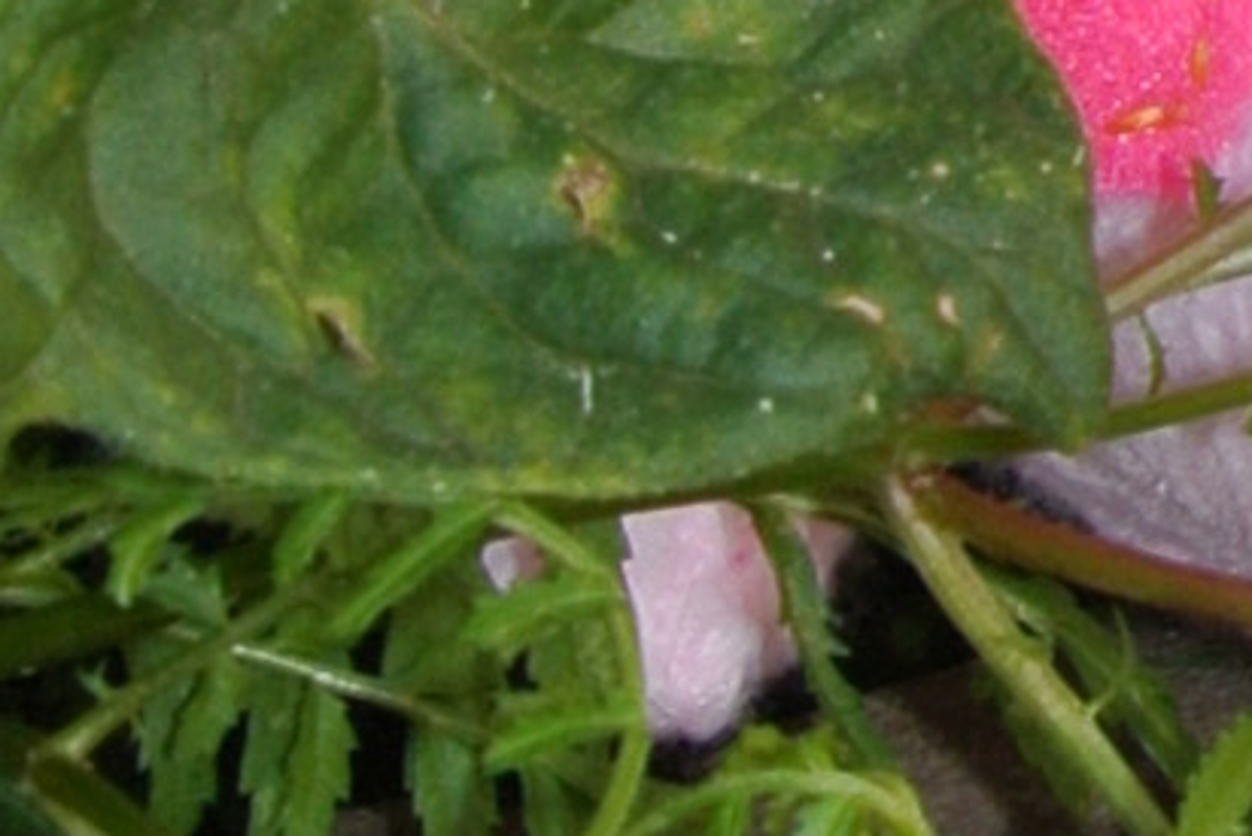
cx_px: 3255
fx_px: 9810
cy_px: -2116
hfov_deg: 6.8
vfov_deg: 4.6
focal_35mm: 282
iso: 100
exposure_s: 1/60
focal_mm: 11.4
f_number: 6.3
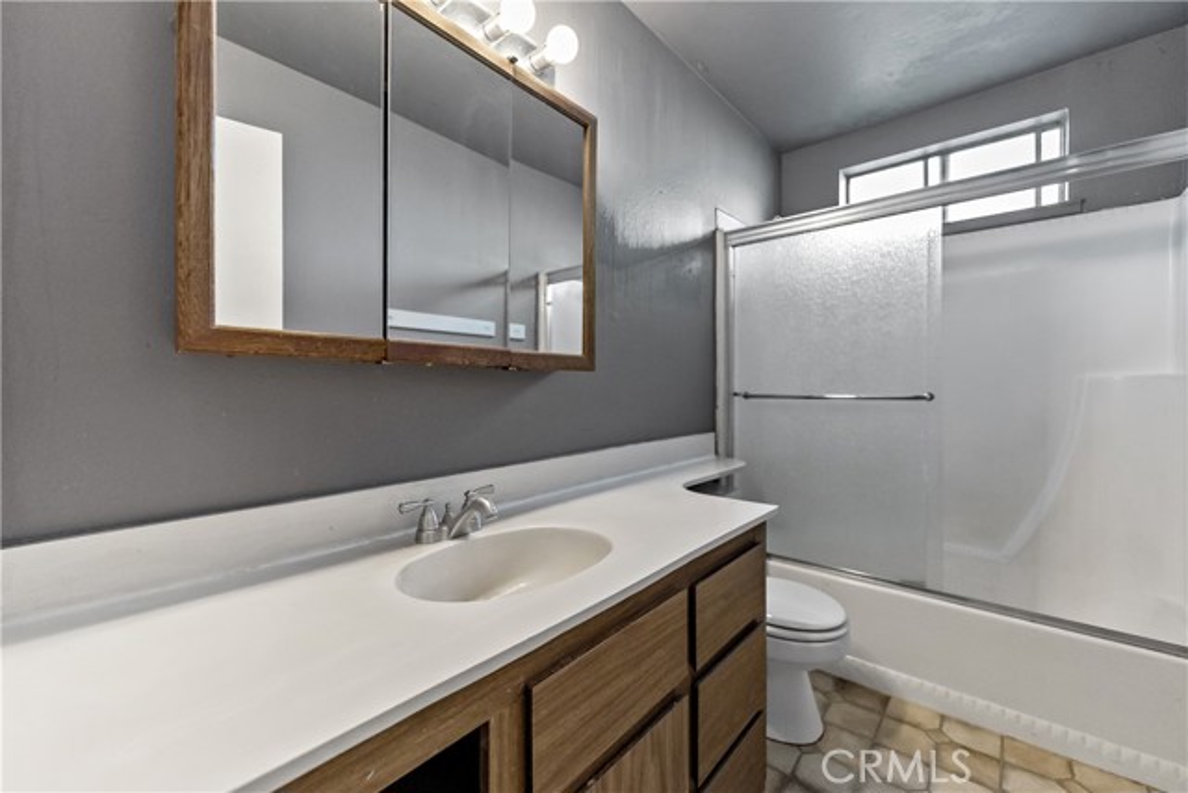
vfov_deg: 81.2
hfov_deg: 104.2
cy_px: 396
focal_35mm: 14
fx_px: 462
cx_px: 594
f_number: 2.8
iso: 1600
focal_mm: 14
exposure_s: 1/160
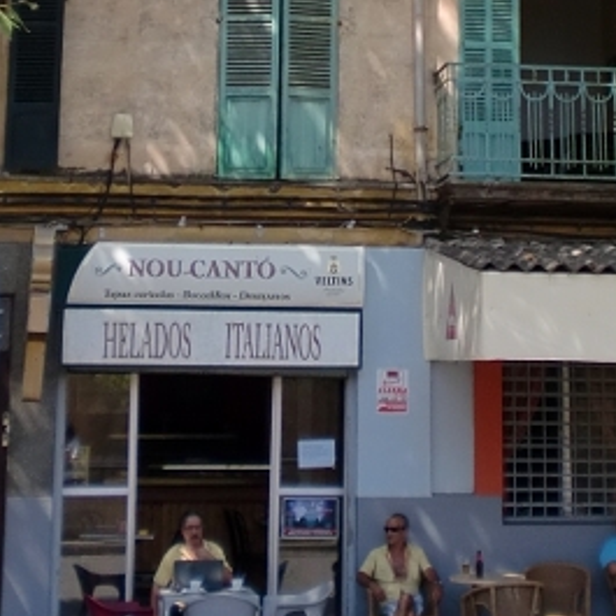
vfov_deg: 16.1
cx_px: 366
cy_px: -51
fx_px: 2114
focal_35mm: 105
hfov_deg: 16.6
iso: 64
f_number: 3.1
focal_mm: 6.3
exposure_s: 1/320
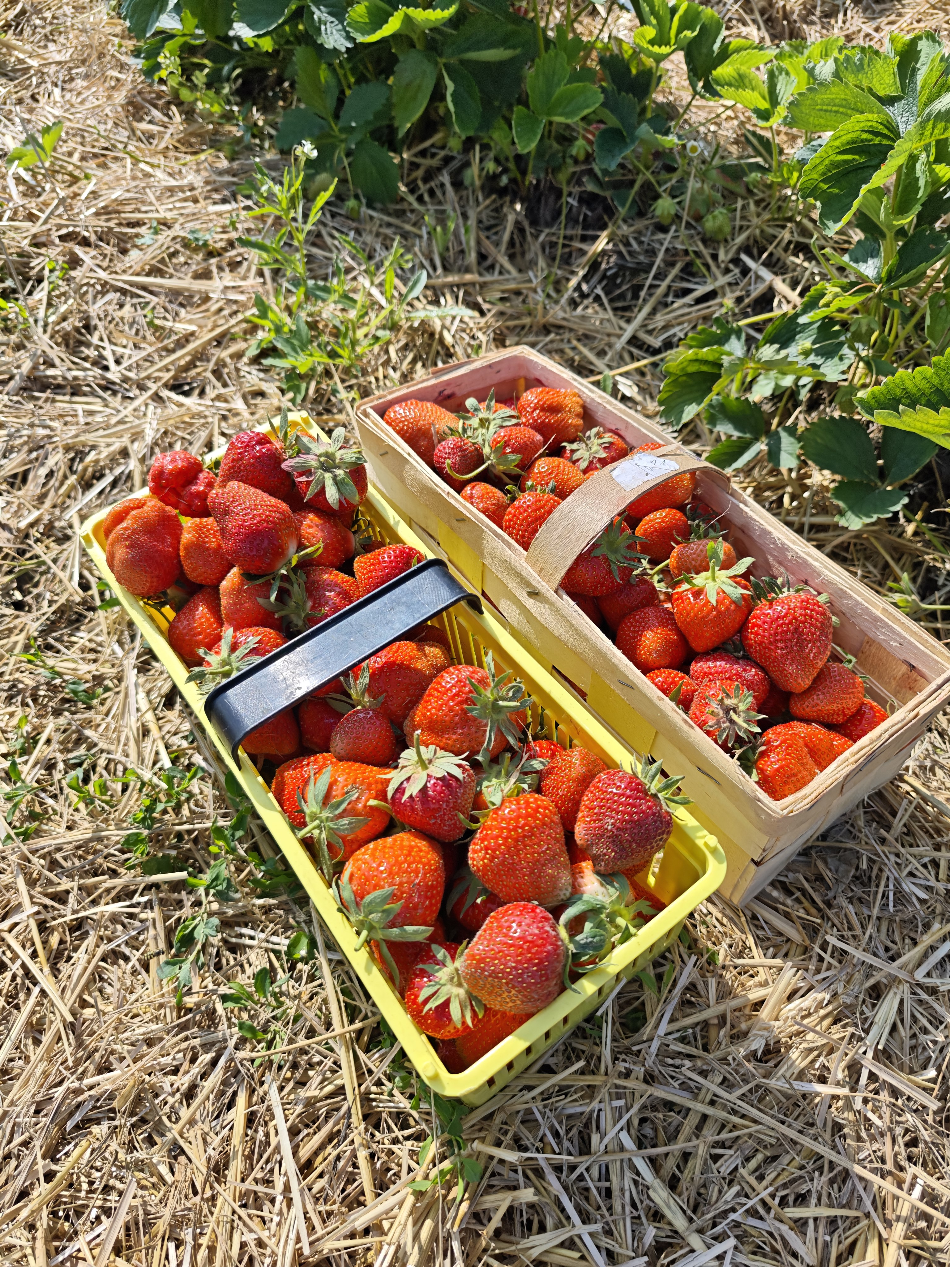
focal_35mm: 23
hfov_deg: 58.9
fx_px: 842
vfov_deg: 73.9
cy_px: 634
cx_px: 475
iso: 50
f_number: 1.63
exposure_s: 1/2403
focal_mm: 8.72
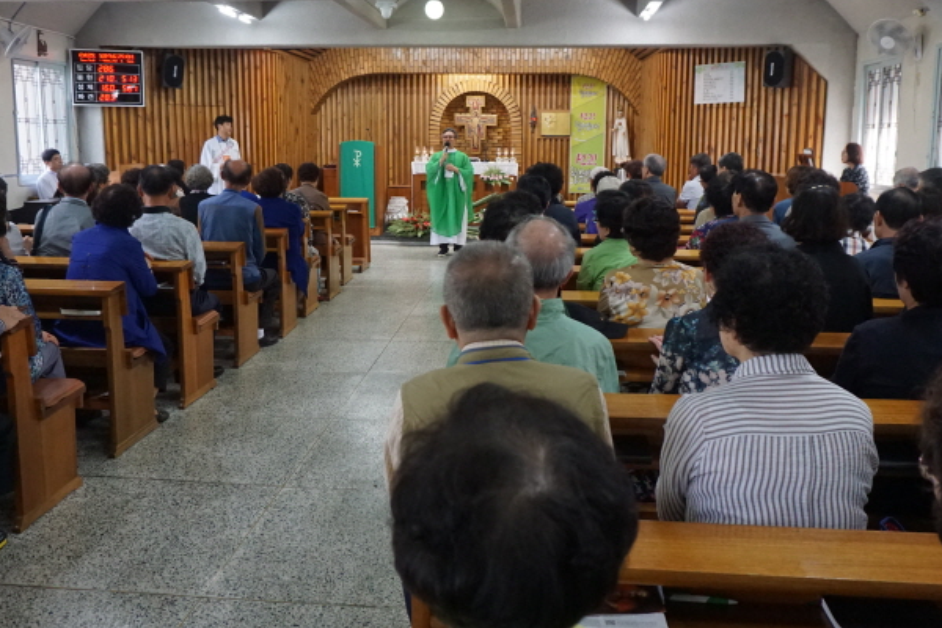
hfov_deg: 58.7
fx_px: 837
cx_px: 465
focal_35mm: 32
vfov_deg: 41.0
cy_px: 271
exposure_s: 1/160
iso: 2000
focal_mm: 16
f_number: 4
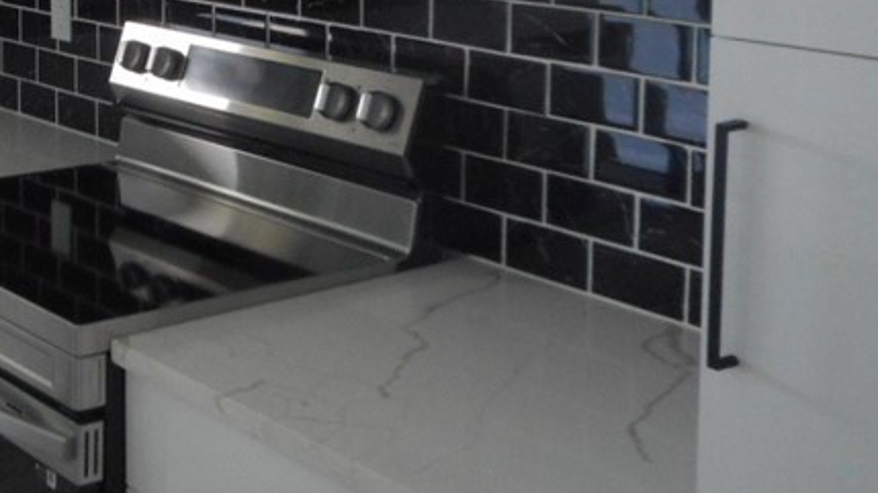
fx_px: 1513
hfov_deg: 31.1
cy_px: -47
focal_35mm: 65
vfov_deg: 17.9
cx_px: 115
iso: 280
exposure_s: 1/30
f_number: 3.7
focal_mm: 4.5
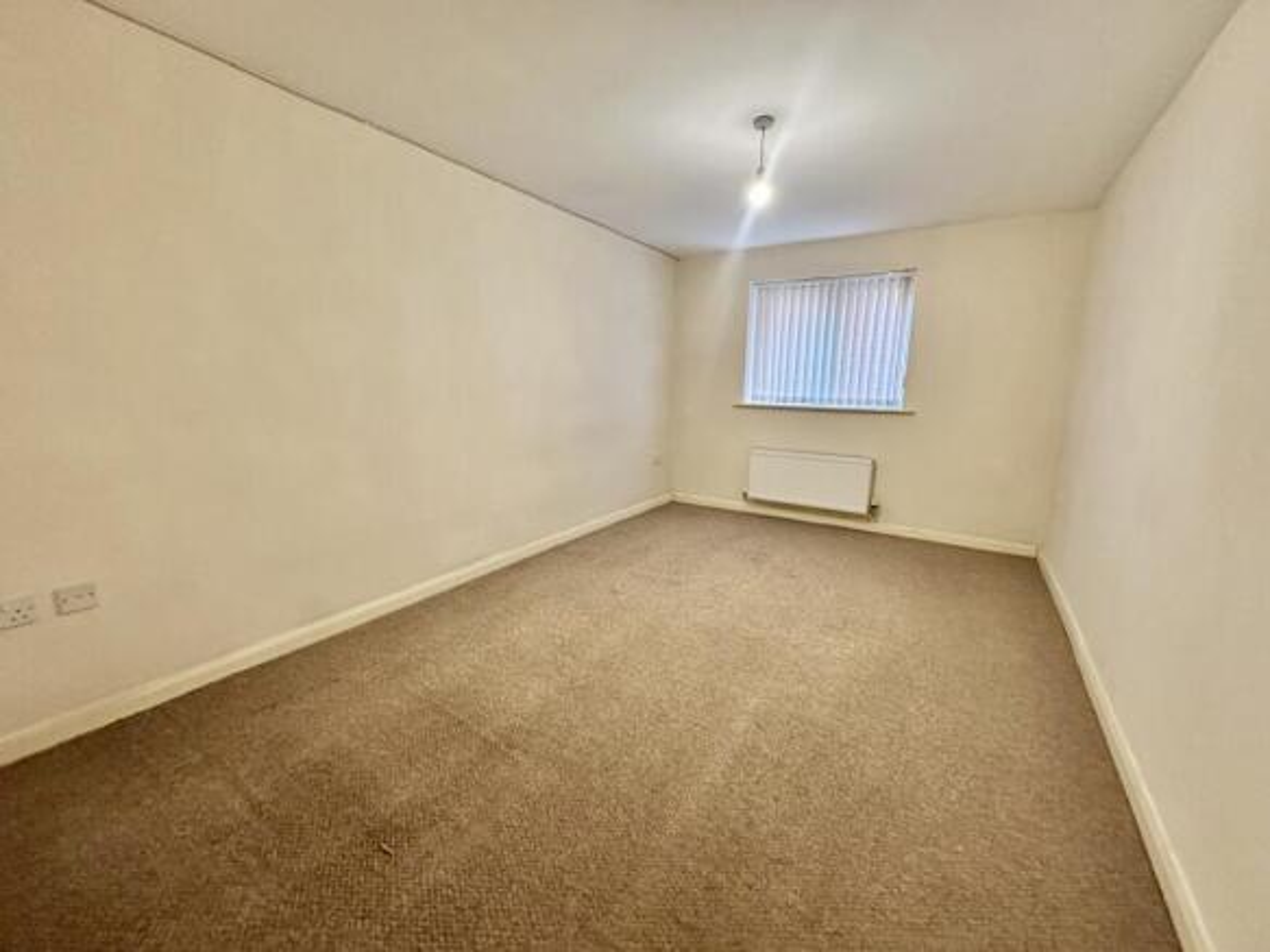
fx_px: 514
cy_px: 476
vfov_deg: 85.7
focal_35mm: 14
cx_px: 635
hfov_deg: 102.1
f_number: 2.2
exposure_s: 1/60
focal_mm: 2.22
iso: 800
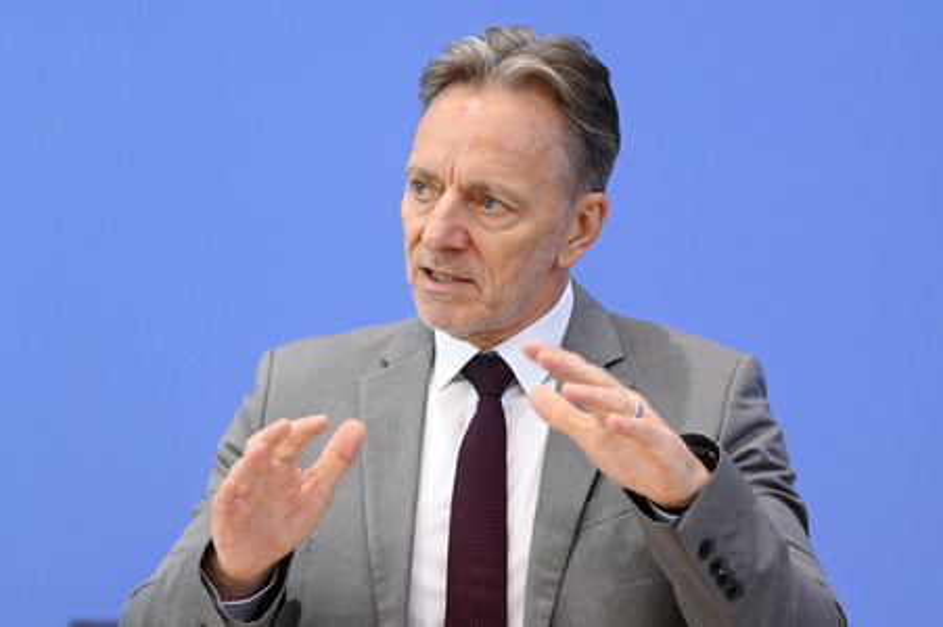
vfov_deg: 13.0
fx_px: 2748
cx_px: 472
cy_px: 314
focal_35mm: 105
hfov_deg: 19.5
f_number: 5.6
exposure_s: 1/400
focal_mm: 105
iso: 2500
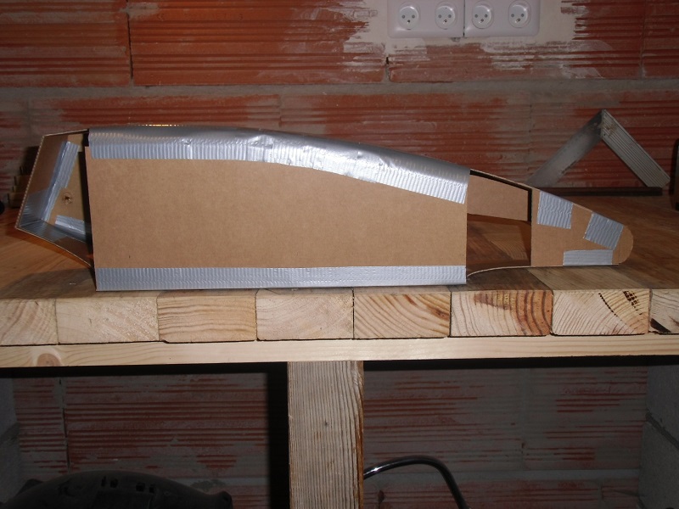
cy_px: 254
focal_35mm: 30
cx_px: 340
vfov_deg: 46.8
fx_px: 588
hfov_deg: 60.0
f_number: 3.5
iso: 64
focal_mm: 5.36
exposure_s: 1/60
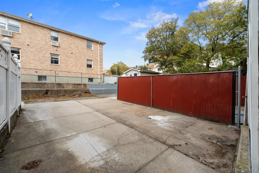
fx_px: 101
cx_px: 130
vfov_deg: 81.2
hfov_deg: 104.3
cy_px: 86
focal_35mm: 14
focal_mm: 14
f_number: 10
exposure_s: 1/400
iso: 800
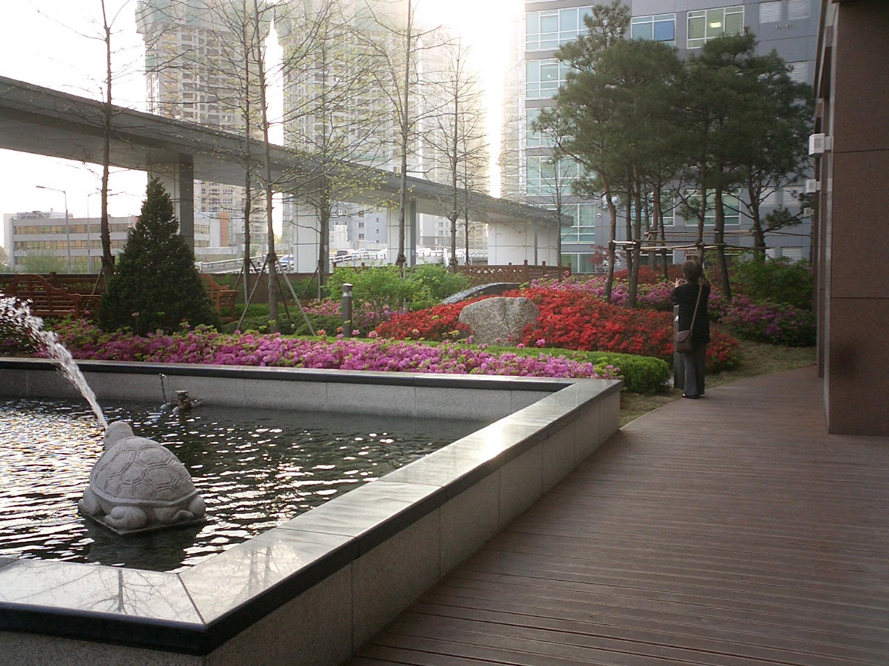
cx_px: 444
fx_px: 950
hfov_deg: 50.1
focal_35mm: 37
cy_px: 333
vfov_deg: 38.7
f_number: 3.5
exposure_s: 1/125
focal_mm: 5.6
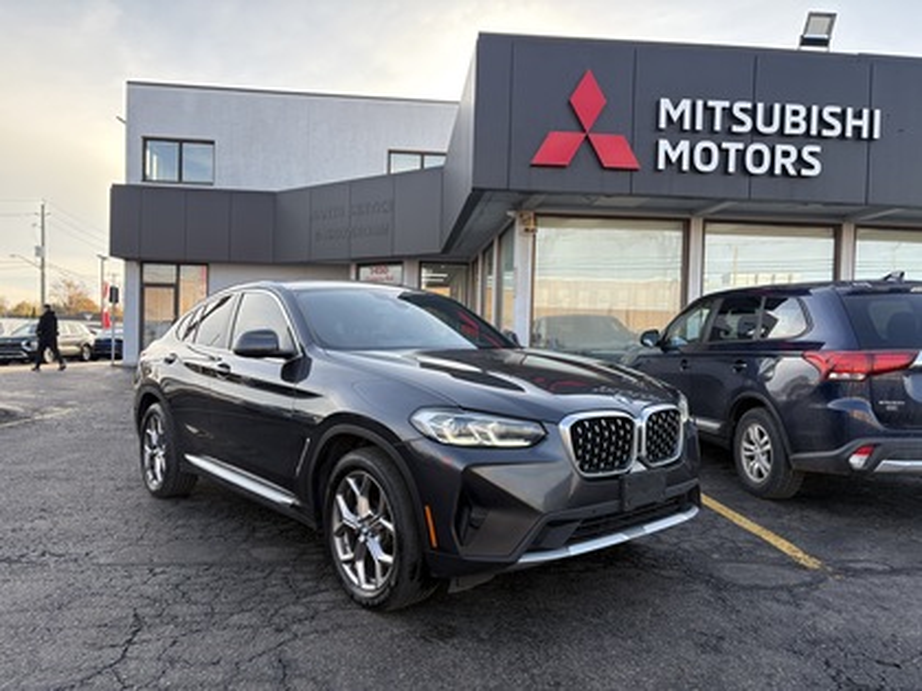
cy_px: 346
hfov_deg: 67.3
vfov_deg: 53.1
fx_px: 693
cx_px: 461
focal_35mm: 26
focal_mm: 5.96
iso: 50
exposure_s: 1/500
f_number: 1.6
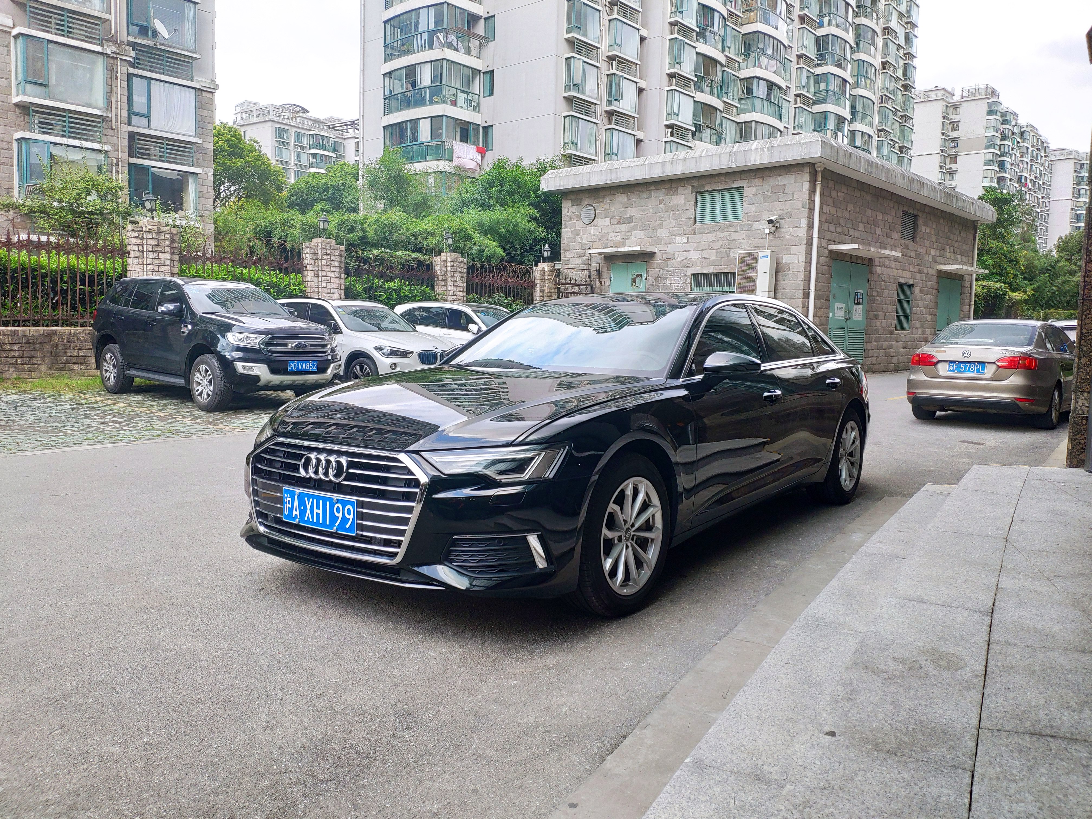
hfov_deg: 79.0
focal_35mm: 21
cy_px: 410
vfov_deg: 63.4
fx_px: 662
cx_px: 546
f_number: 1.8
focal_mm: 4.22
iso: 100
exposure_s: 1/181
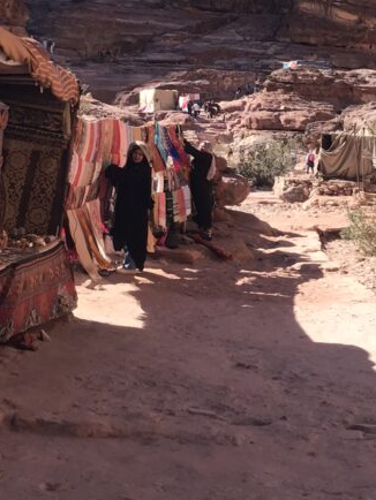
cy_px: 167
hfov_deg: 22.3
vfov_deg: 29.2
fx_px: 955
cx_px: 208
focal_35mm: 66
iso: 20
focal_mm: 3.99
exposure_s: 1/1168
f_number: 1.8
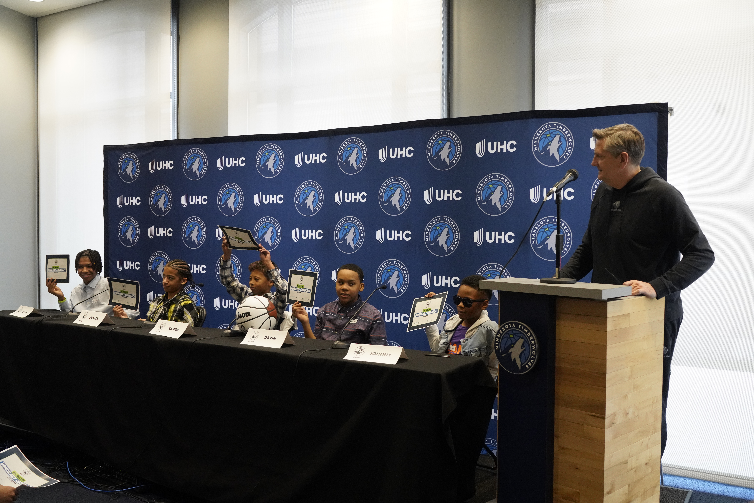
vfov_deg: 37.9
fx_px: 733
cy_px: 252
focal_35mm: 35
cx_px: 377
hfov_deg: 54.4
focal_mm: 35
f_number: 4.5
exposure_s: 1/200
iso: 4000
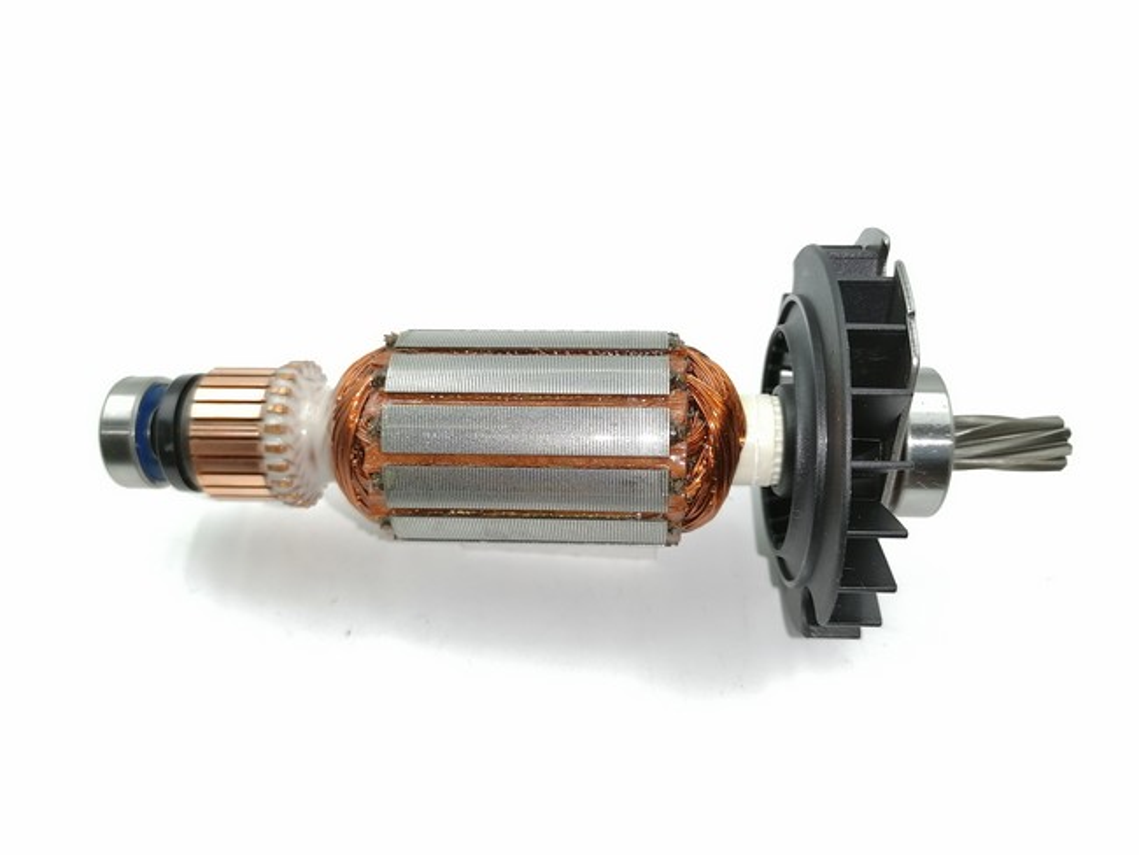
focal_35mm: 27
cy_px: 428
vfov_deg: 51.4
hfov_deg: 65.3
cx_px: 570
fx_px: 889
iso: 50
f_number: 1.8
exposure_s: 1/107
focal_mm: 5.3
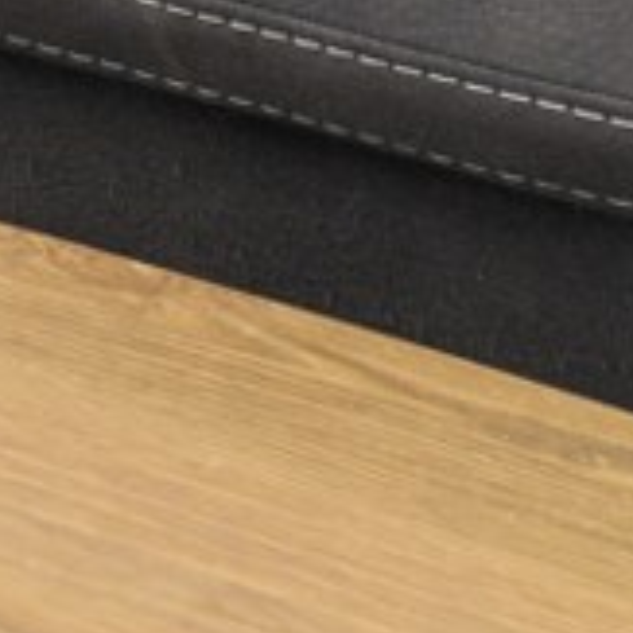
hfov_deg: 7.4
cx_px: -1759
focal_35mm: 180
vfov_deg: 7.9
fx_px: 3724
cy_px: -1464
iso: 100
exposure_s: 1/13
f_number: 8
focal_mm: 18
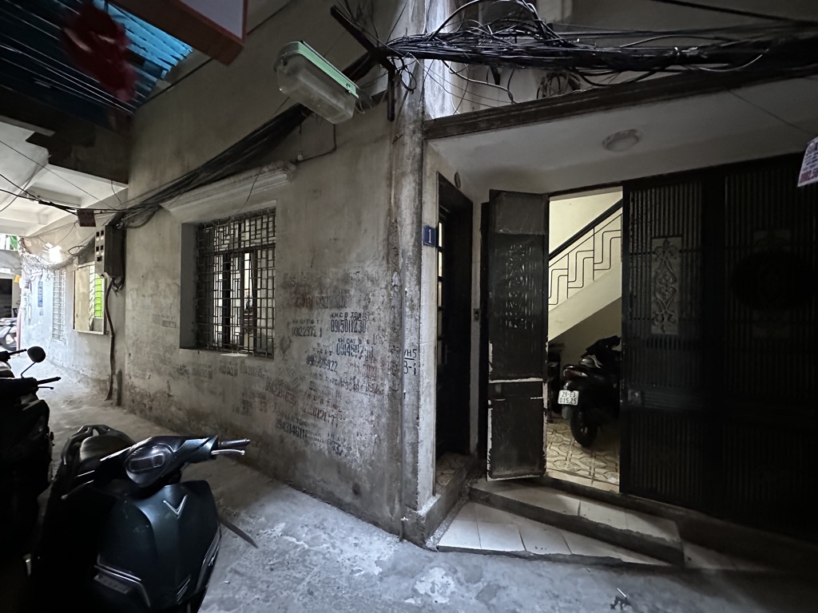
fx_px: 331
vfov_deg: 85.7
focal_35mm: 14
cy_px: 306
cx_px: 409
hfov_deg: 102.1
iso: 1600
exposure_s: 1/31
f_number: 2.2
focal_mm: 2.22
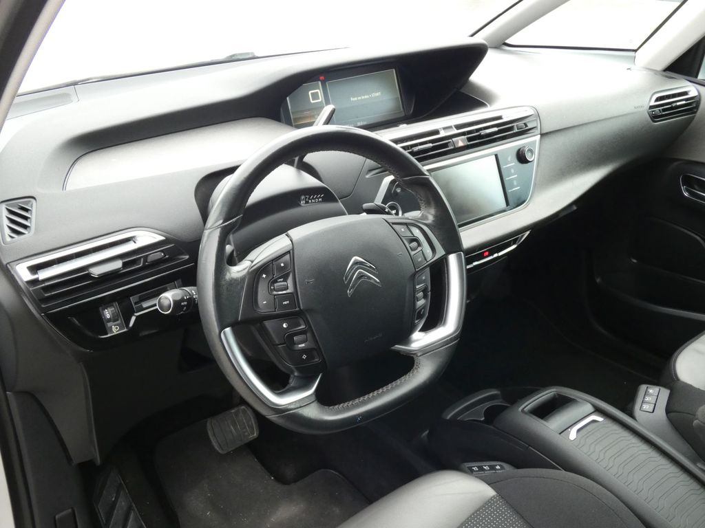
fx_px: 672
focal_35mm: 33
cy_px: 264
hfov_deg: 55.4
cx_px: 352
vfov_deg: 42.9
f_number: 5.6
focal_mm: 6
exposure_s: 1/80
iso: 400
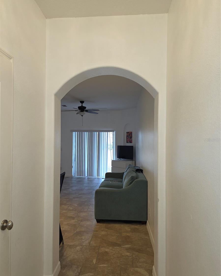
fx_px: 196
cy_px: 140
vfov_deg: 70.3
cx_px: 110
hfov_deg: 58.8
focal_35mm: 24
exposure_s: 1/60
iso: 100
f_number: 1.7
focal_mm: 6.3
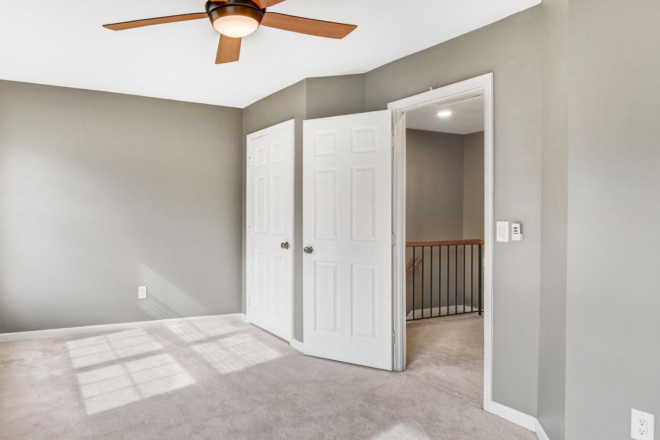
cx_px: 242
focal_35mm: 24
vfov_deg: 53.1
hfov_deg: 72.4
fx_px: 440
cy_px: 211
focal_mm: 17
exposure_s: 1/160
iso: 400
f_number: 8
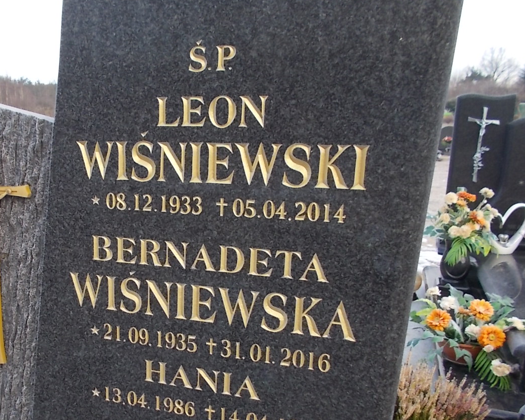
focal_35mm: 39
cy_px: 251
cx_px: 128
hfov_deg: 45.2
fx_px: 606
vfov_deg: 38.1
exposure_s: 1/125
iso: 80
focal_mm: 4.6
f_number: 3.2
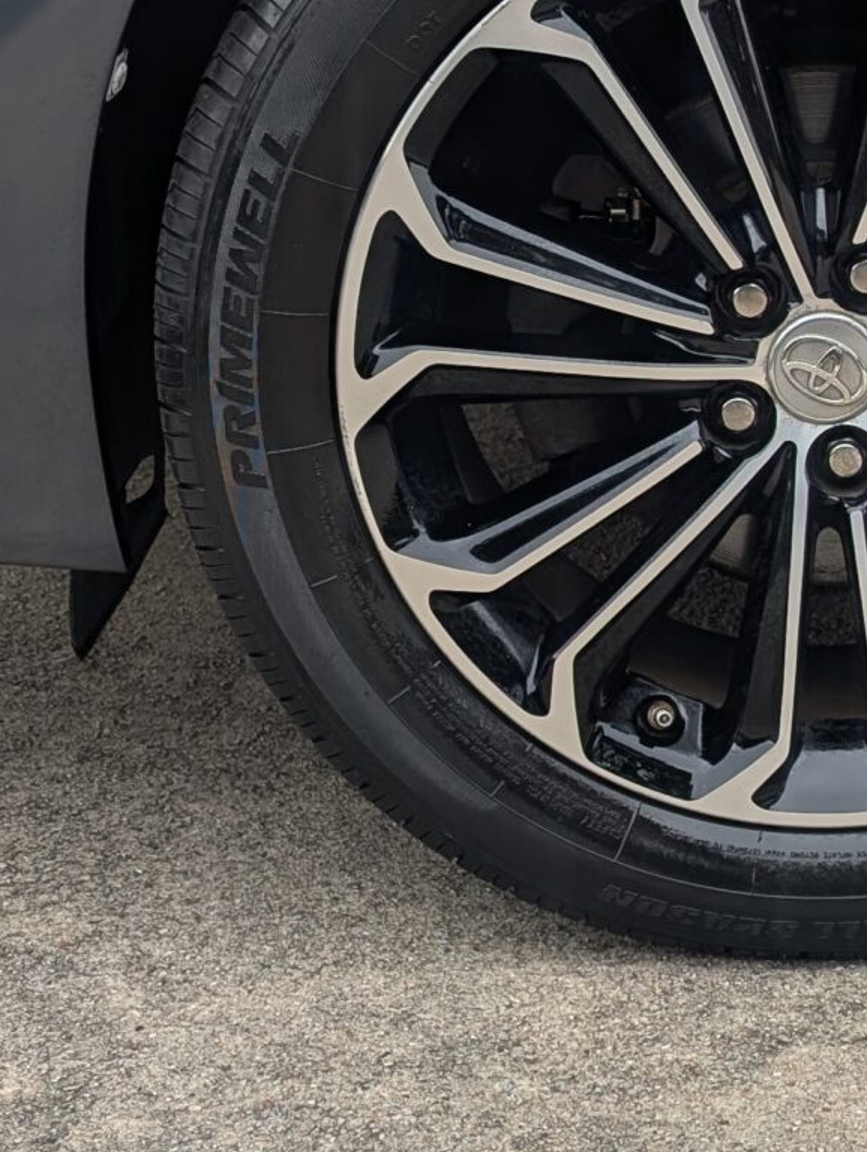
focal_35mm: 80
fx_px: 2666
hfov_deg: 18.2
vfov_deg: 24.4
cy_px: 476
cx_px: 776
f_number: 1.68
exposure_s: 1/201
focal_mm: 6.9
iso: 20
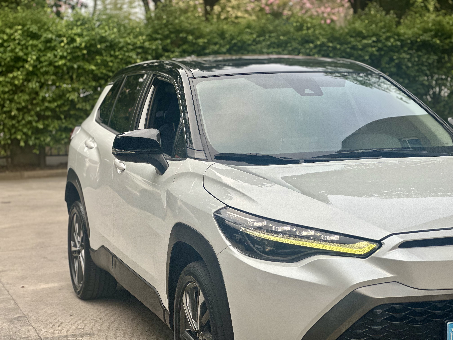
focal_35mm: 77
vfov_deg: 19.1
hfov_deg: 25.3
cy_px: 170
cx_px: 226
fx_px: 1008
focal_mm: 9
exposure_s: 1/110
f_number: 2.8
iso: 64
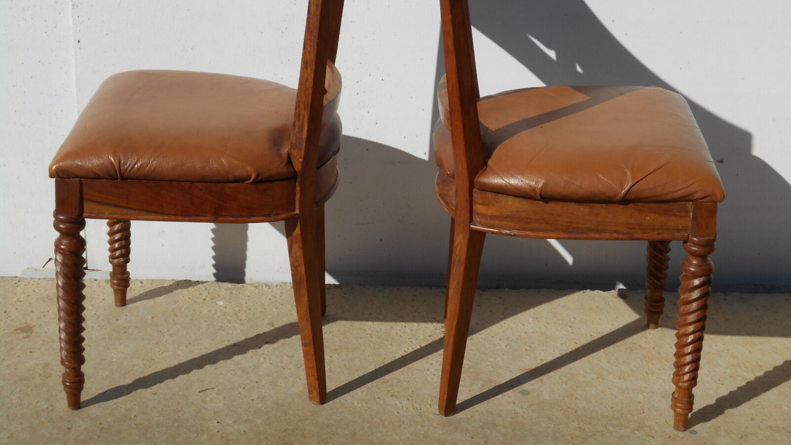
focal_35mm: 72
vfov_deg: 16.7
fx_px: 1510
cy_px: 149
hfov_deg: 29.4
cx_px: 396
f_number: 5.3
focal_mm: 11.6
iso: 80
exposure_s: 1/1000
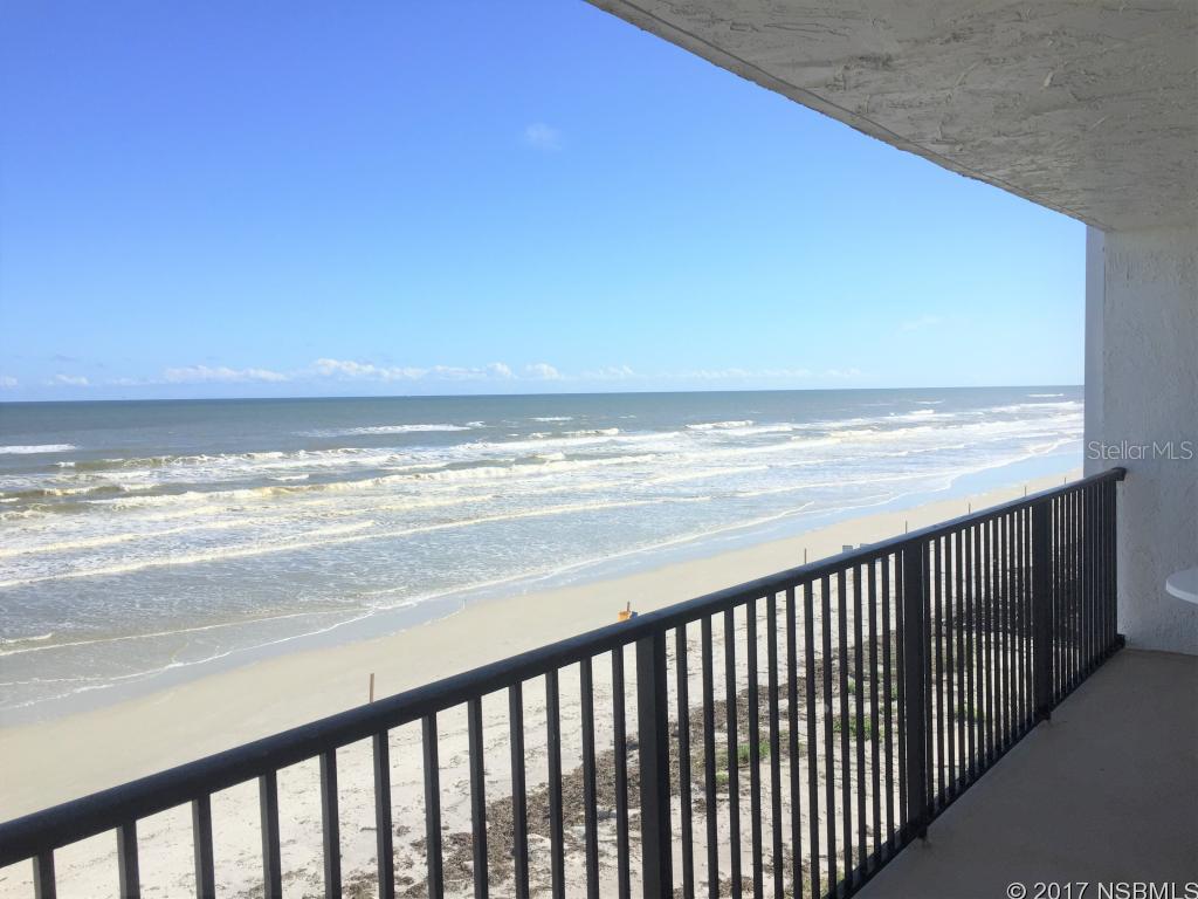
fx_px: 1004
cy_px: 450
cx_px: 599
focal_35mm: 29
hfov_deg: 61.7
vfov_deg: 48.2
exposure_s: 1/3049
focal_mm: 4.15
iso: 32
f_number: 2.2
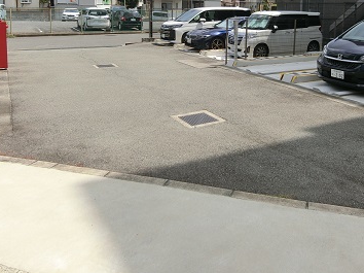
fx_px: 347
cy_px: 42
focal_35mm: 33
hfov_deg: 54.9
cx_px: 224
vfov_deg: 40.5
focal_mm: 4.06
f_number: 2.7
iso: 80
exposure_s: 1/1600
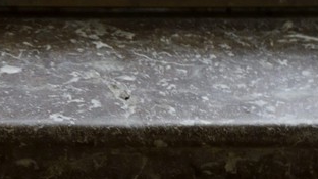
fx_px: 2174
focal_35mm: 258
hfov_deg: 8.2
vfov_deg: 4.5
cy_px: 551
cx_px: -156
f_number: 4.5
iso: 800
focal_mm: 48
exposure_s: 1/60
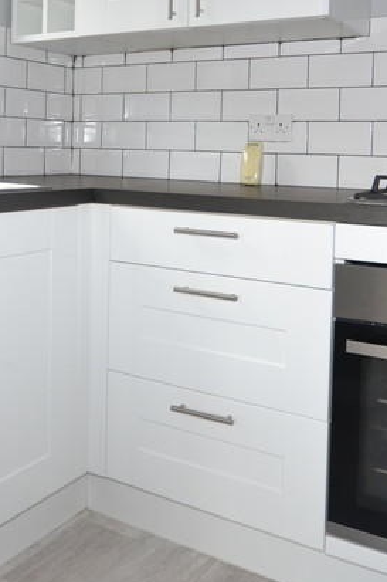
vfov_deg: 45.7
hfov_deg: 32.4
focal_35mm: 41
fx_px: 666
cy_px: 154
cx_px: 177
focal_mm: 11
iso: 400
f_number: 4
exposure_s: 1/60
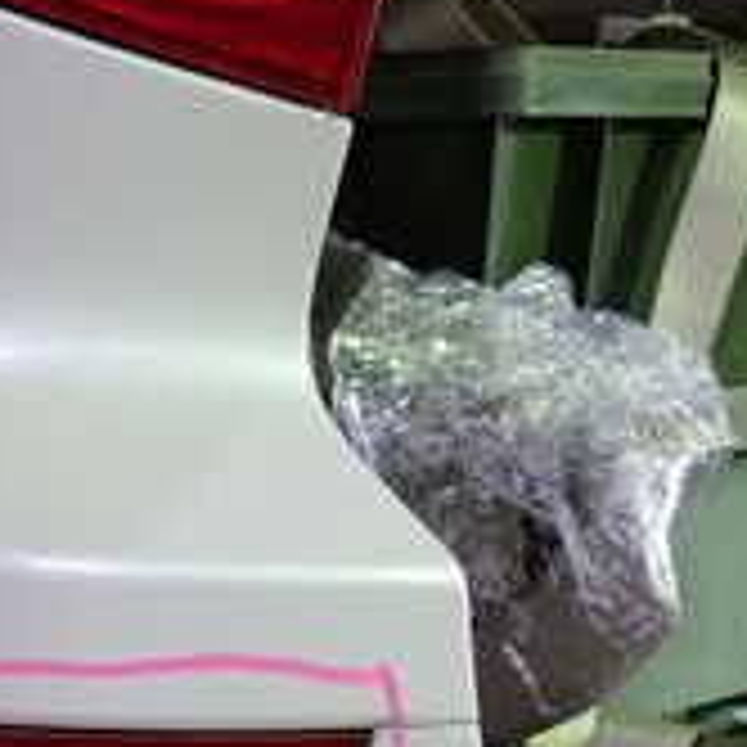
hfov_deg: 16.4
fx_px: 2344
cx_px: -400
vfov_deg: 17.6
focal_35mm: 96
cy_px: 765
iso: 250
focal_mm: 5.4
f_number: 2.3
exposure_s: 1/30
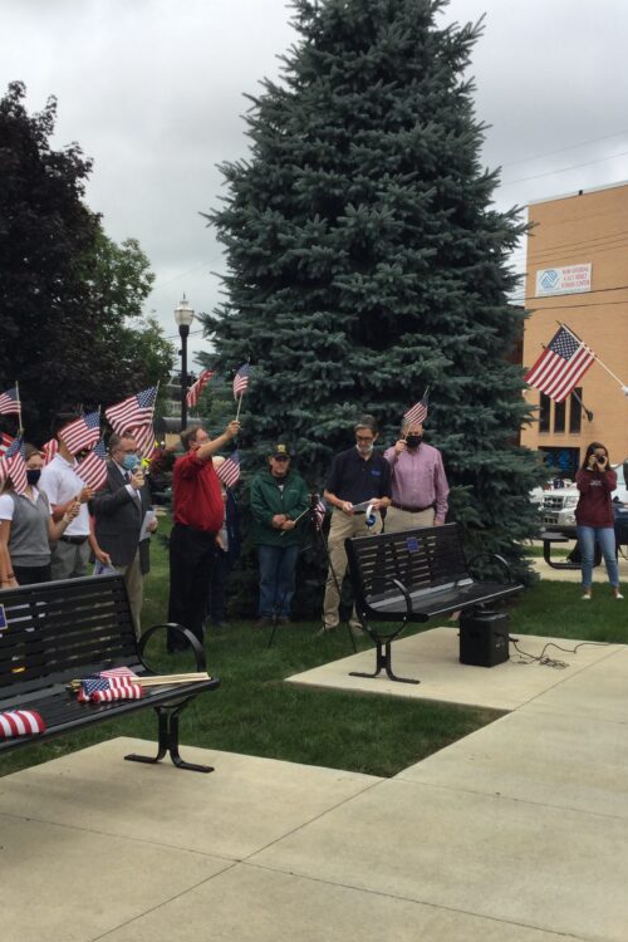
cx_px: 303
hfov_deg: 30.5
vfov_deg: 44.5
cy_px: 481
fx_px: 1151
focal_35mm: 44
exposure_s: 1/339
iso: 25
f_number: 2.4
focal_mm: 3.3
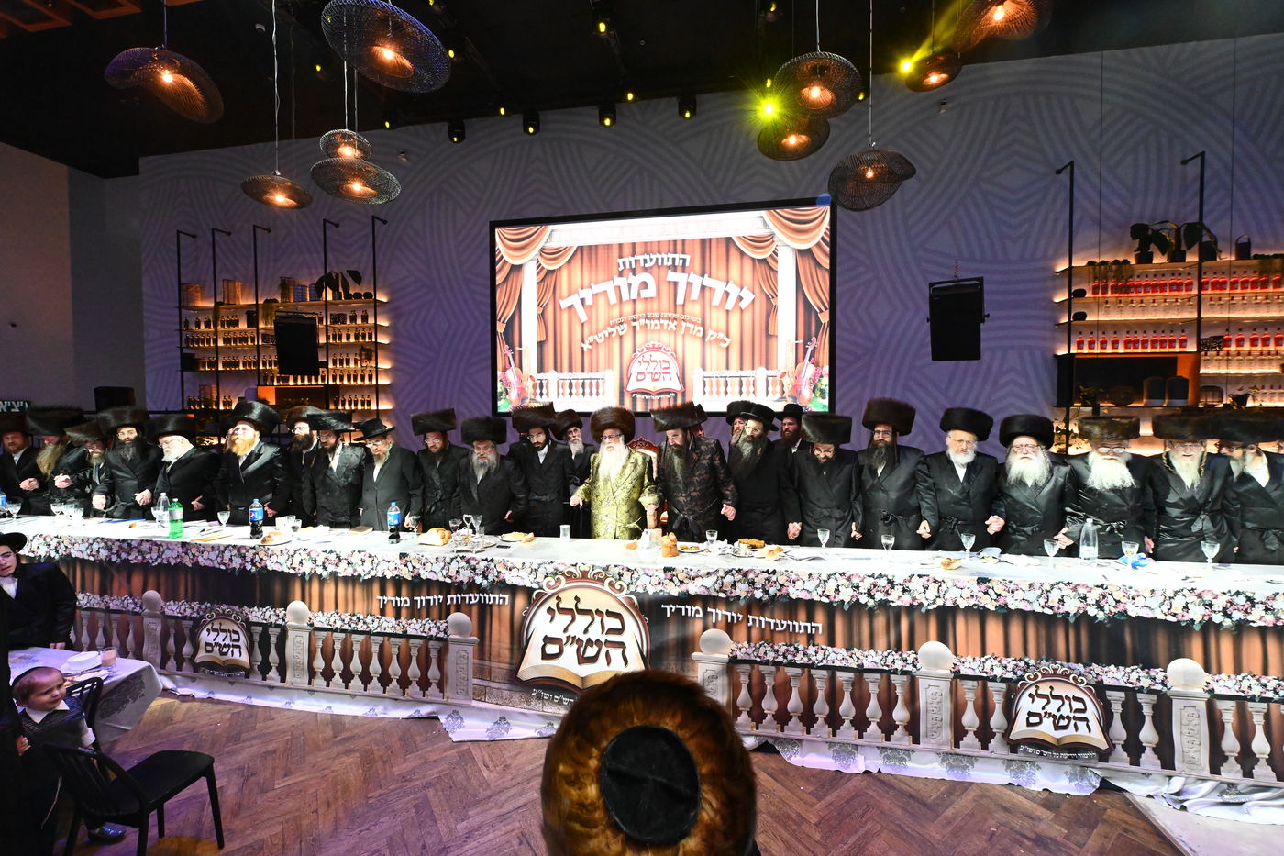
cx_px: 642
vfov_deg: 81.2
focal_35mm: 14
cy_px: 428
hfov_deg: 104.3
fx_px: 499
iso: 8000
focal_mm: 14
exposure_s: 1/125
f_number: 7.1
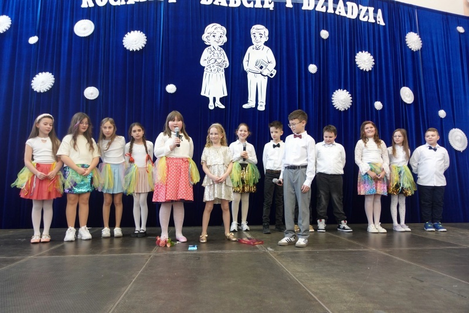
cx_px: 234
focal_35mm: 24
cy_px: 156
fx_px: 313
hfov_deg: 73.8
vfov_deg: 53.1
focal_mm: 9.4
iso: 400
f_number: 1.8
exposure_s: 1/60
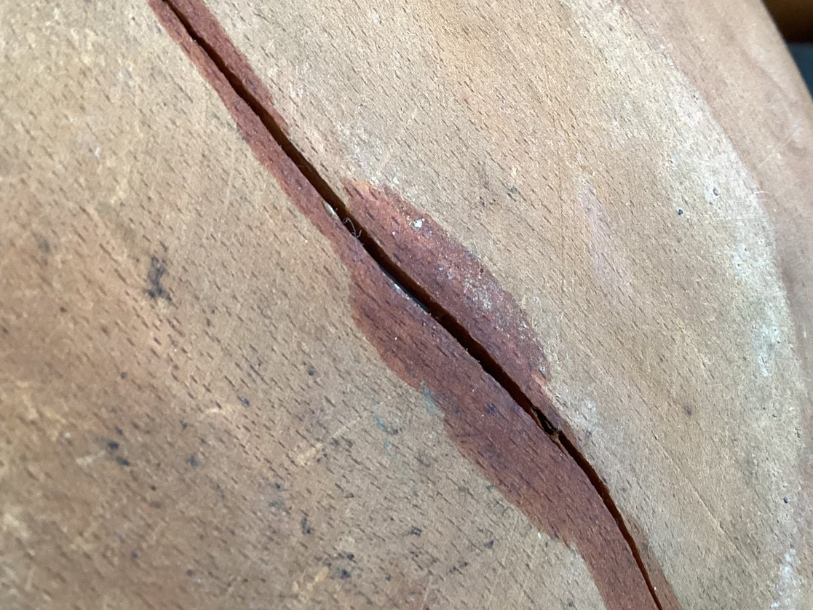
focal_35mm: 42
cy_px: 310
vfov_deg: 34.4
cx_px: 354
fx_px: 987
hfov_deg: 44.7
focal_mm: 3.3
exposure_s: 1/50
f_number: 2.4
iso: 160
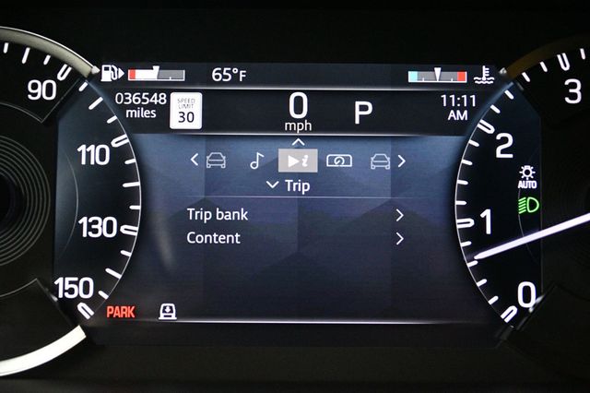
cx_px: 295
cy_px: 196
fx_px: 934
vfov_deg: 23.8
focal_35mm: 57
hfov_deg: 35.1
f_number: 5
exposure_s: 1/60
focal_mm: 38
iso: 5000
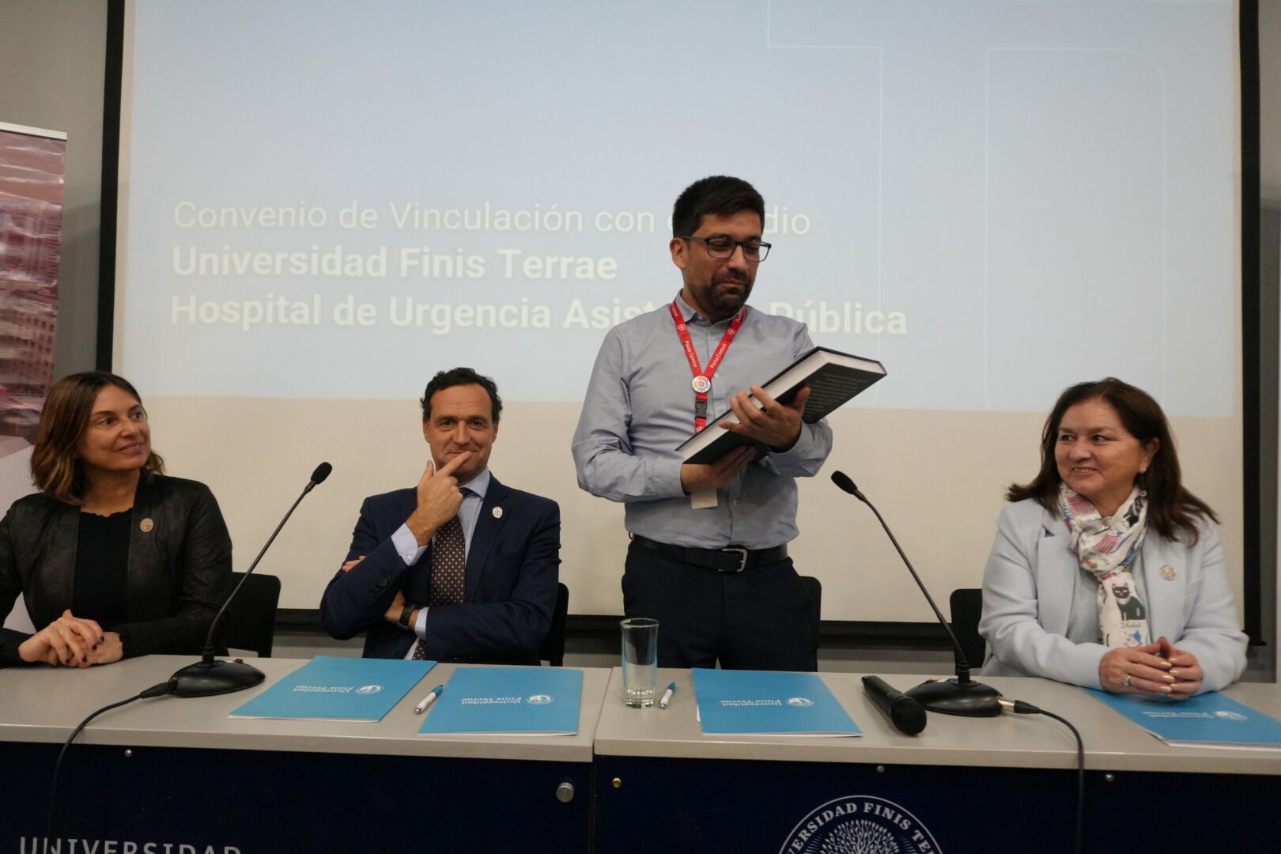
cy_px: 427
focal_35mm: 24
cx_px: 640
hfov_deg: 73.7
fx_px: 854
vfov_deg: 53.1
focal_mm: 16
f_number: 4
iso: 2500
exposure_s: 1/160
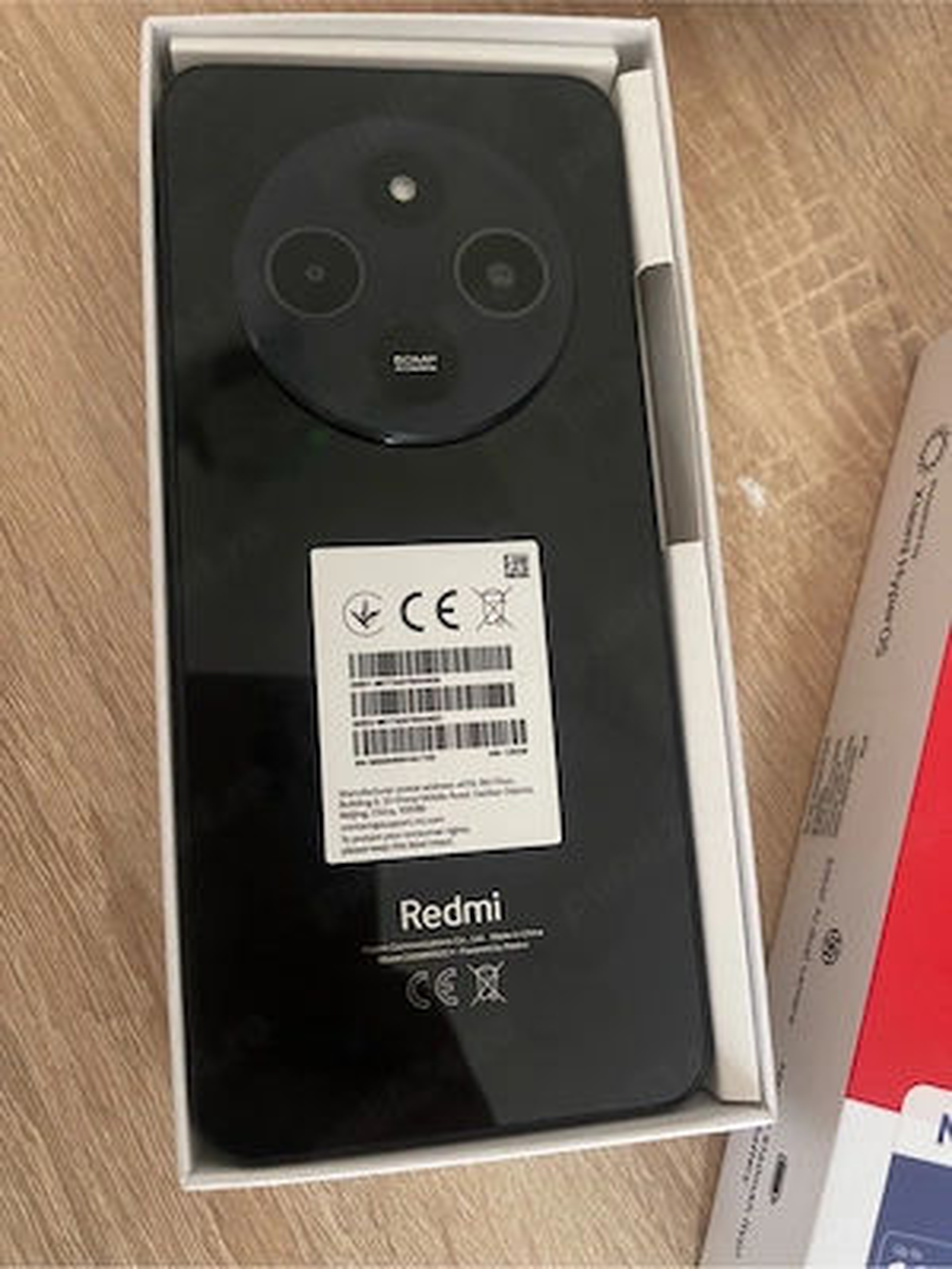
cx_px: 476
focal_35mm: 25
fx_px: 917
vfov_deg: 69.4
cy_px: 634
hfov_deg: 54.9
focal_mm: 5.1
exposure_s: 1/30
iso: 640
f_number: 1.6
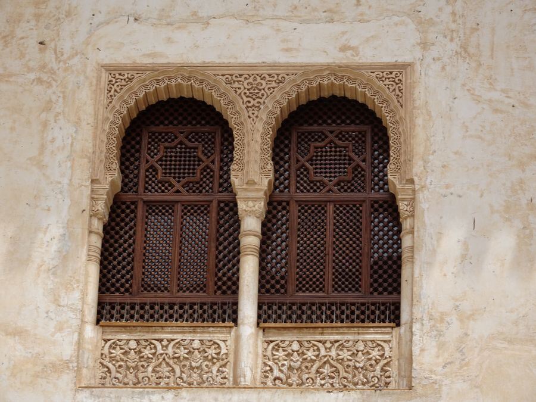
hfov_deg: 13.2
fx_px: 2323
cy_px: 201
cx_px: 268
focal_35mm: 150
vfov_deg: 9.9
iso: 80
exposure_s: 1/200
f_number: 5.6
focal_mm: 25.66
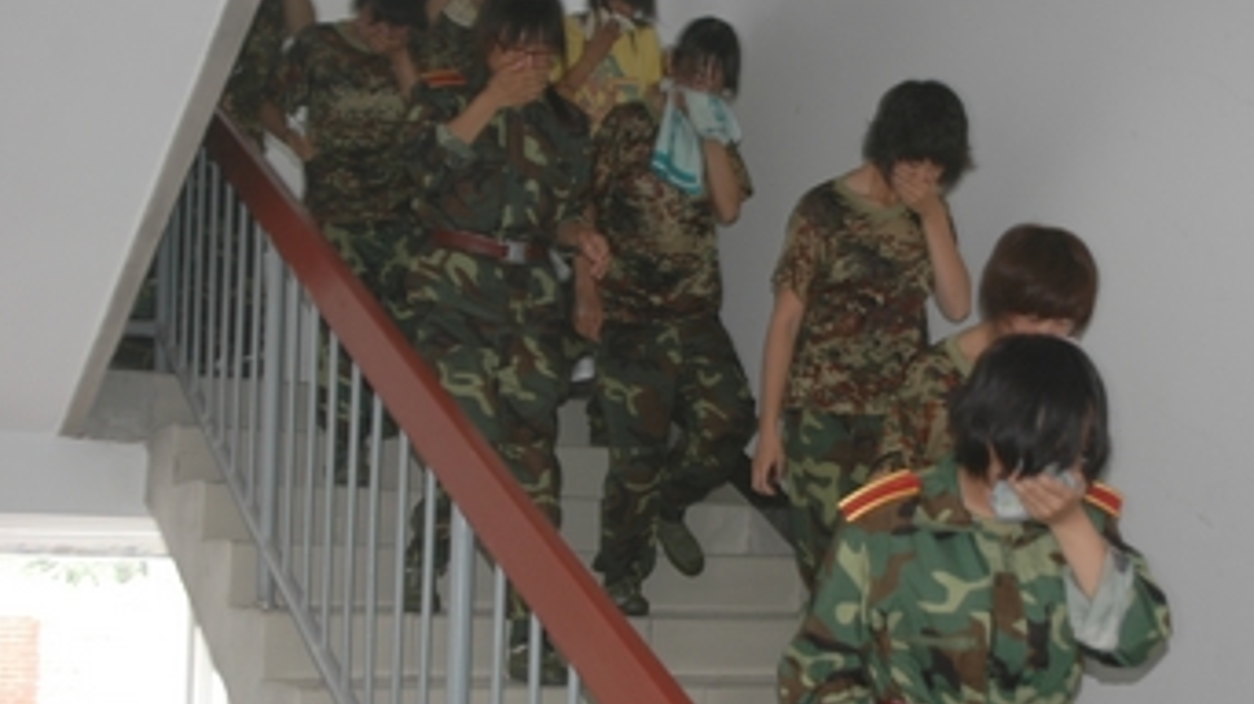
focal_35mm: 54
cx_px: 752
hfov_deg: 38.4
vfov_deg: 22.1
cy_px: 449
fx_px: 1795
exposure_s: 1/60
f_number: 3.5
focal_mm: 28
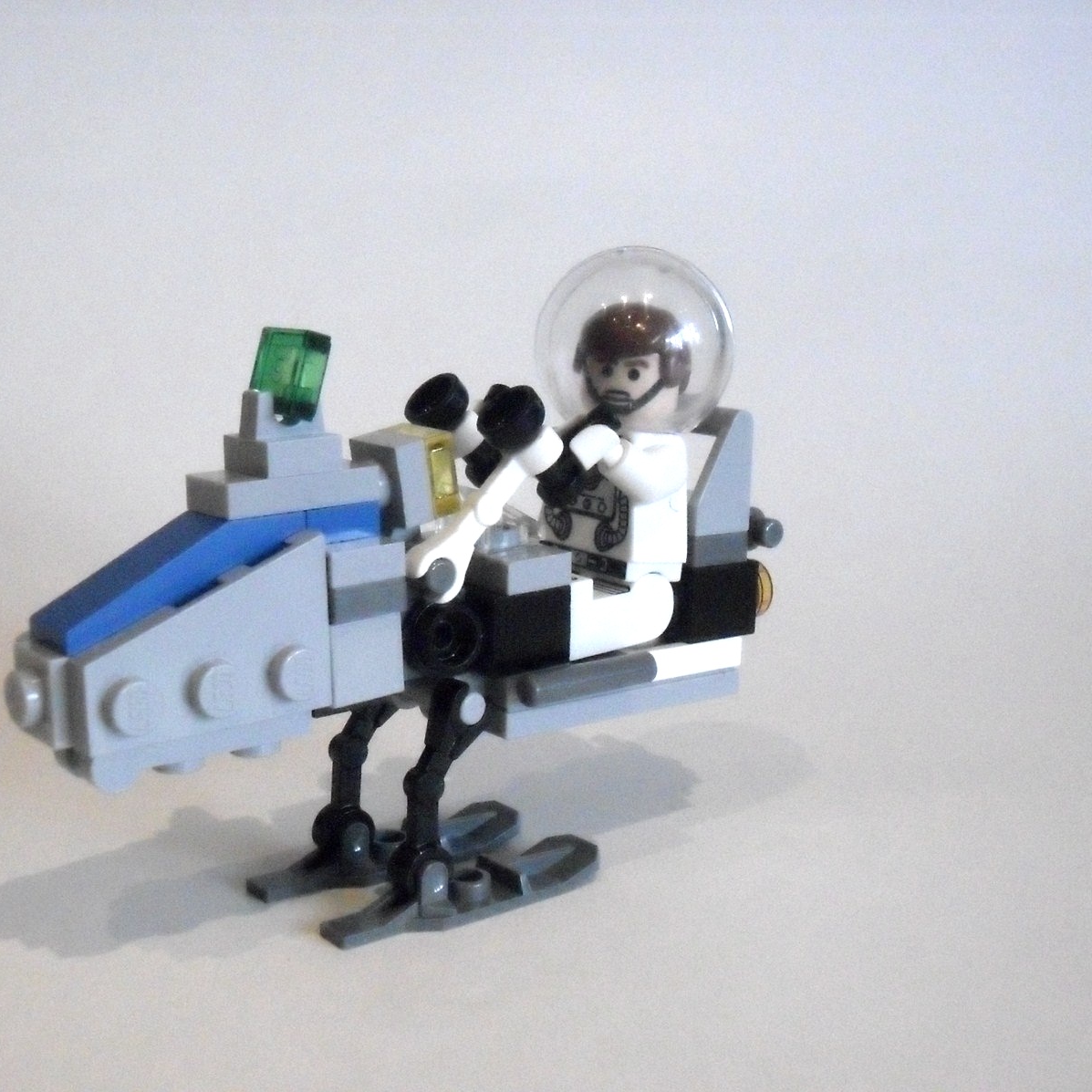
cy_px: 546
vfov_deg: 32.8
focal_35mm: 52
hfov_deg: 32.6
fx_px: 1856
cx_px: 406
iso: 1600
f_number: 4.5
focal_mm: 7.8
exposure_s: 1/250
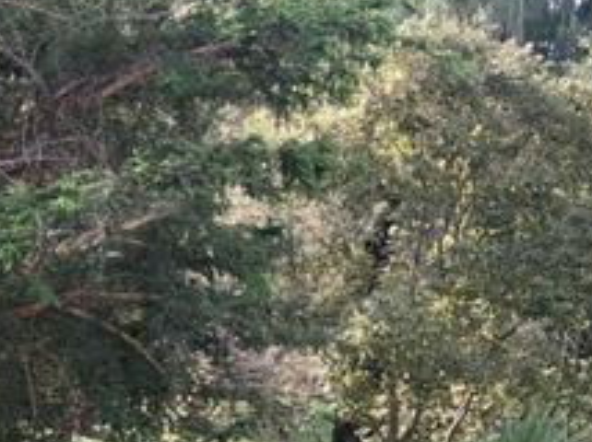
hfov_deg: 17.8
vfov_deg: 13.6
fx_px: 1725
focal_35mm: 101
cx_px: -252
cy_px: 704
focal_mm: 4
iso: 25
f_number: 1.8
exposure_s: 1/120
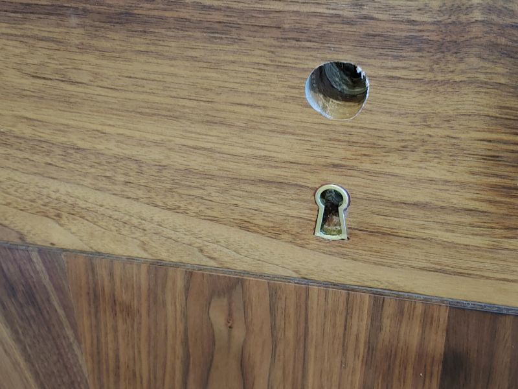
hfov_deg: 40.4
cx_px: 259
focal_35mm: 47
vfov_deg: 30.9
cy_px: 194
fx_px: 703
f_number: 1.5
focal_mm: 4.23
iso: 250
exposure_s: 1/24
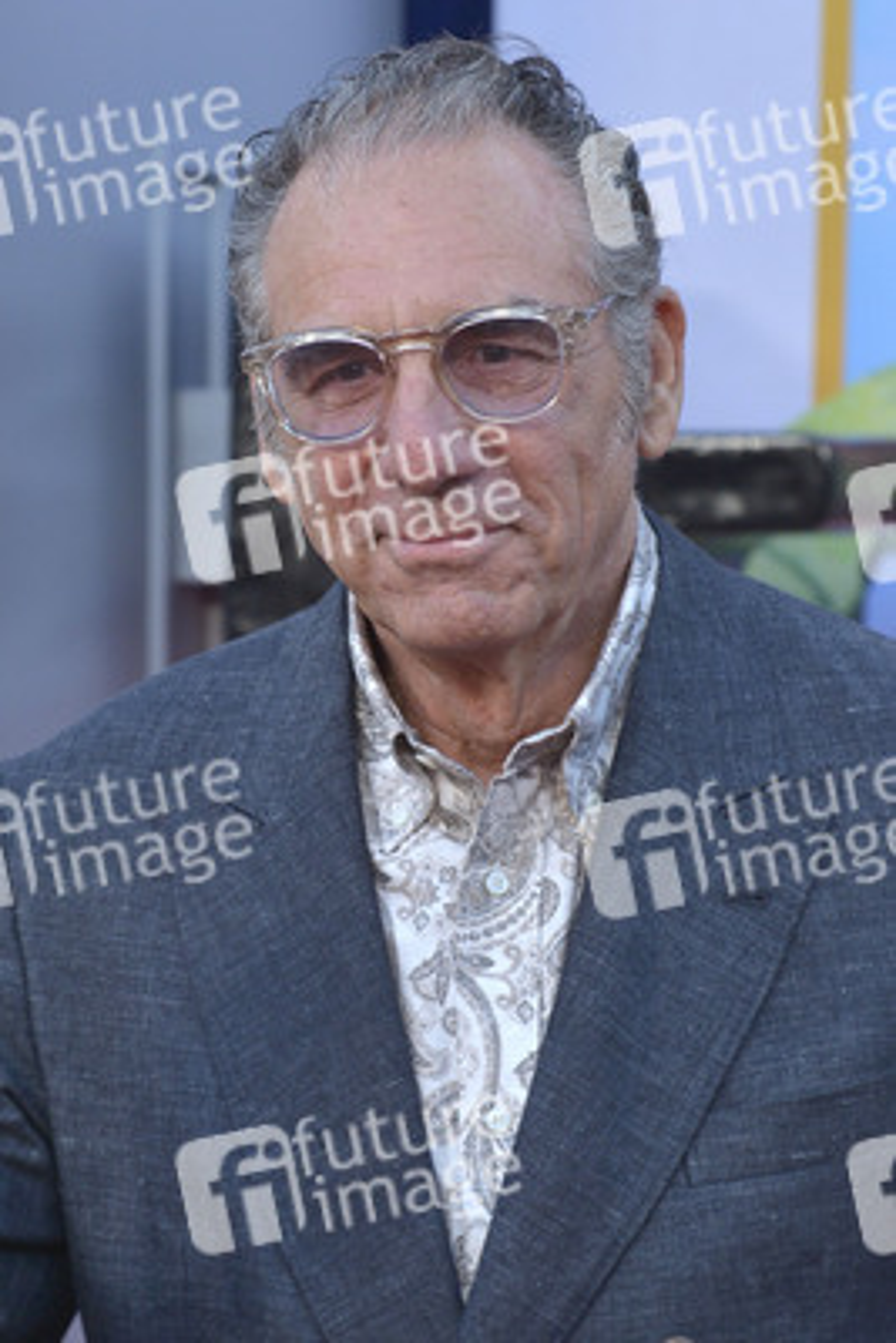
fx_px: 3431
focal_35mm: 92
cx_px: 448
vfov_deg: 22.1
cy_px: 672
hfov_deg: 14.9
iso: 400
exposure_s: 1/250
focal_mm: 92
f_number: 7.1
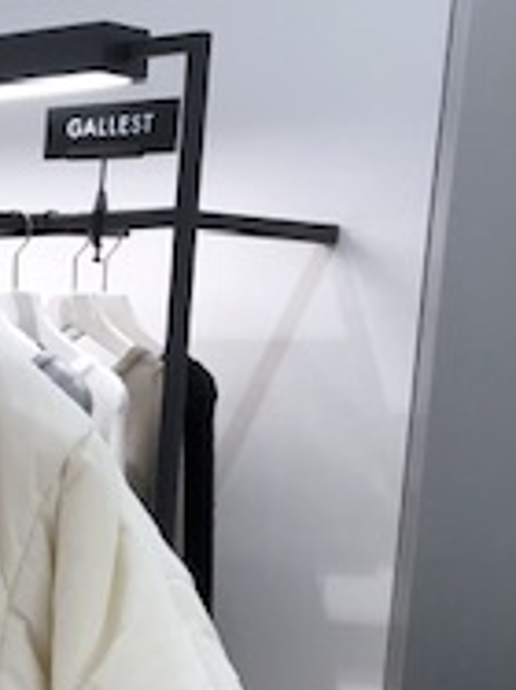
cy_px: 827
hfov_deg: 13.9
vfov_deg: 19.3
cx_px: -365
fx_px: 1910
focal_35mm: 96
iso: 50
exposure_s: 1/120
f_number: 1.8
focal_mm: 3.99
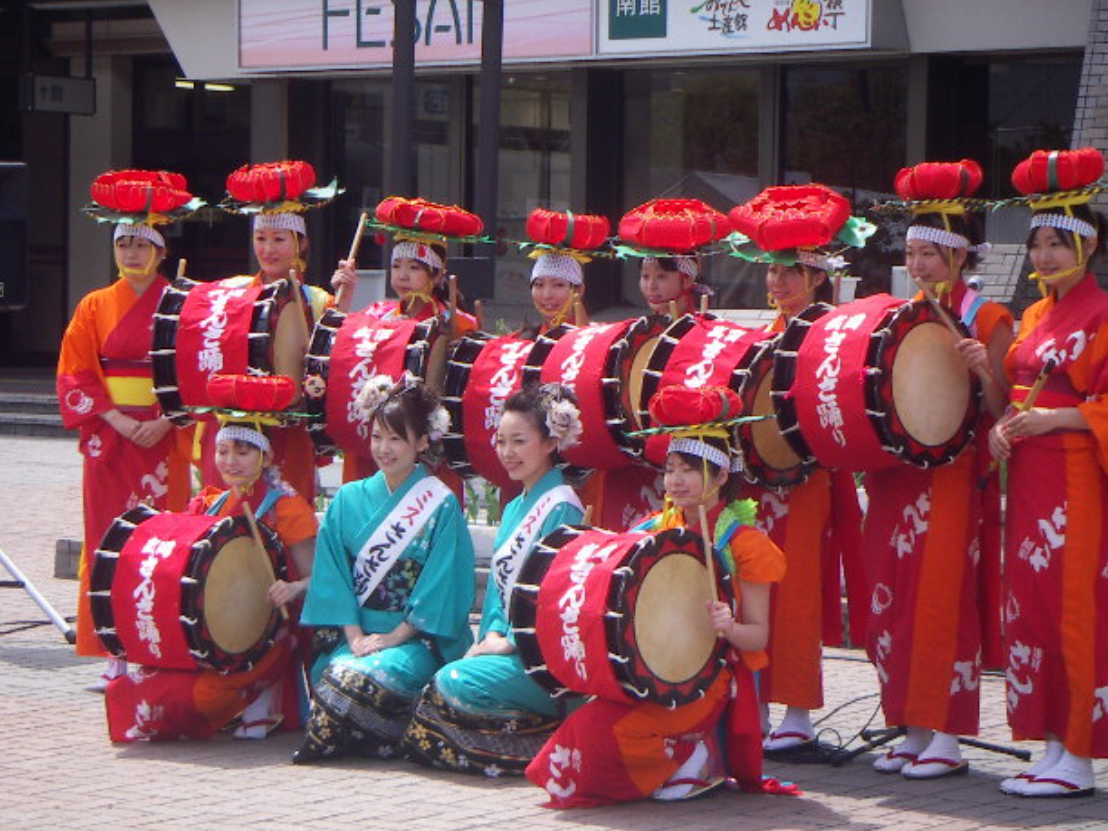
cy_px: 407
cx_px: 534
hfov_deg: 17.4
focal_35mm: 113
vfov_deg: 13.1
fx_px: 3617
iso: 50
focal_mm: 14.1
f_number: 3.7
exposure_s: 1/400
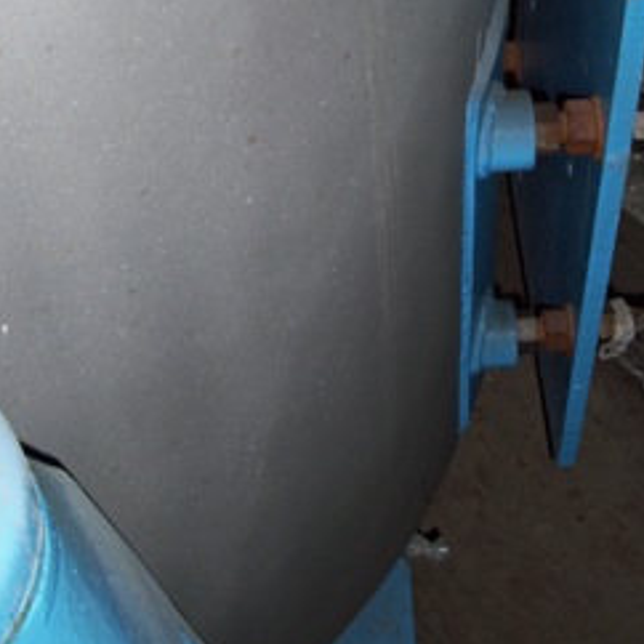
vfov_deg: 31.9
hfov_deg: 32.1
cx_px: 375
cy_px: 201
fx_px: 1116
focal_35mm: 53
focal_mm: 5.7
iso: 80
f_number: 2.9
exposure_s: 1/40
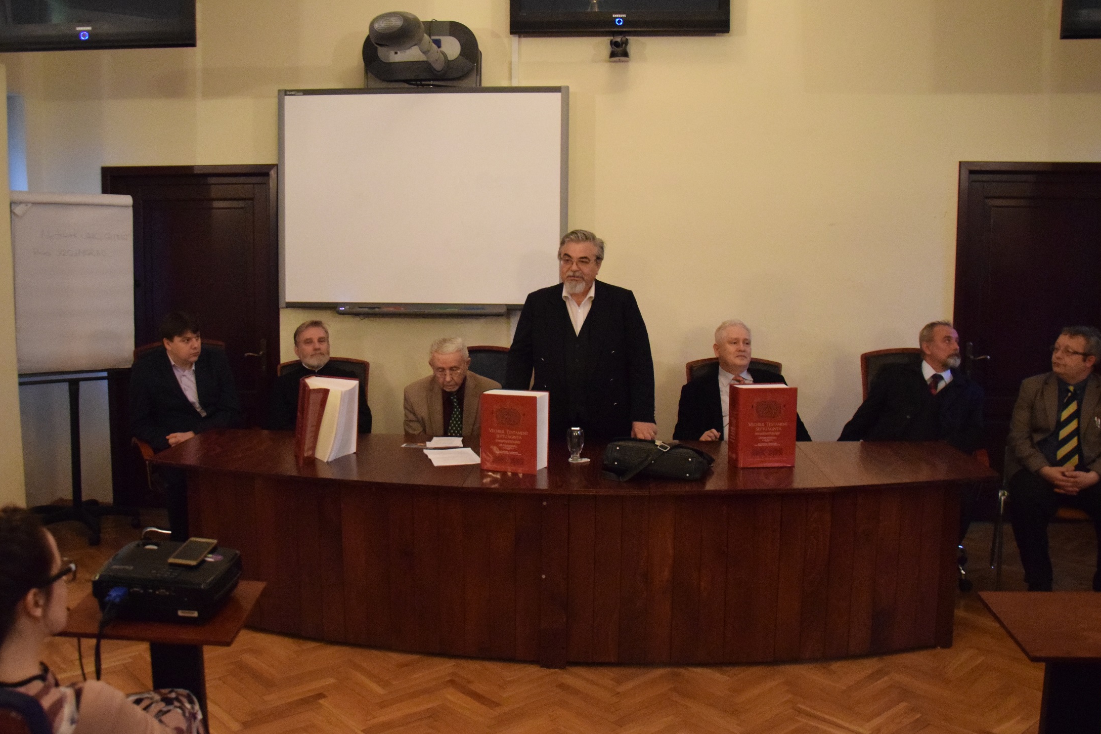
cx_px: 508
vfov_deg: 42.3
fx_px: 948
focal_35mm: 31
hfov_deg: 60.2
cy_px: 330
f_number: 3.5
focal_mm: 18
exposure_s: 1/50
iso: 6400
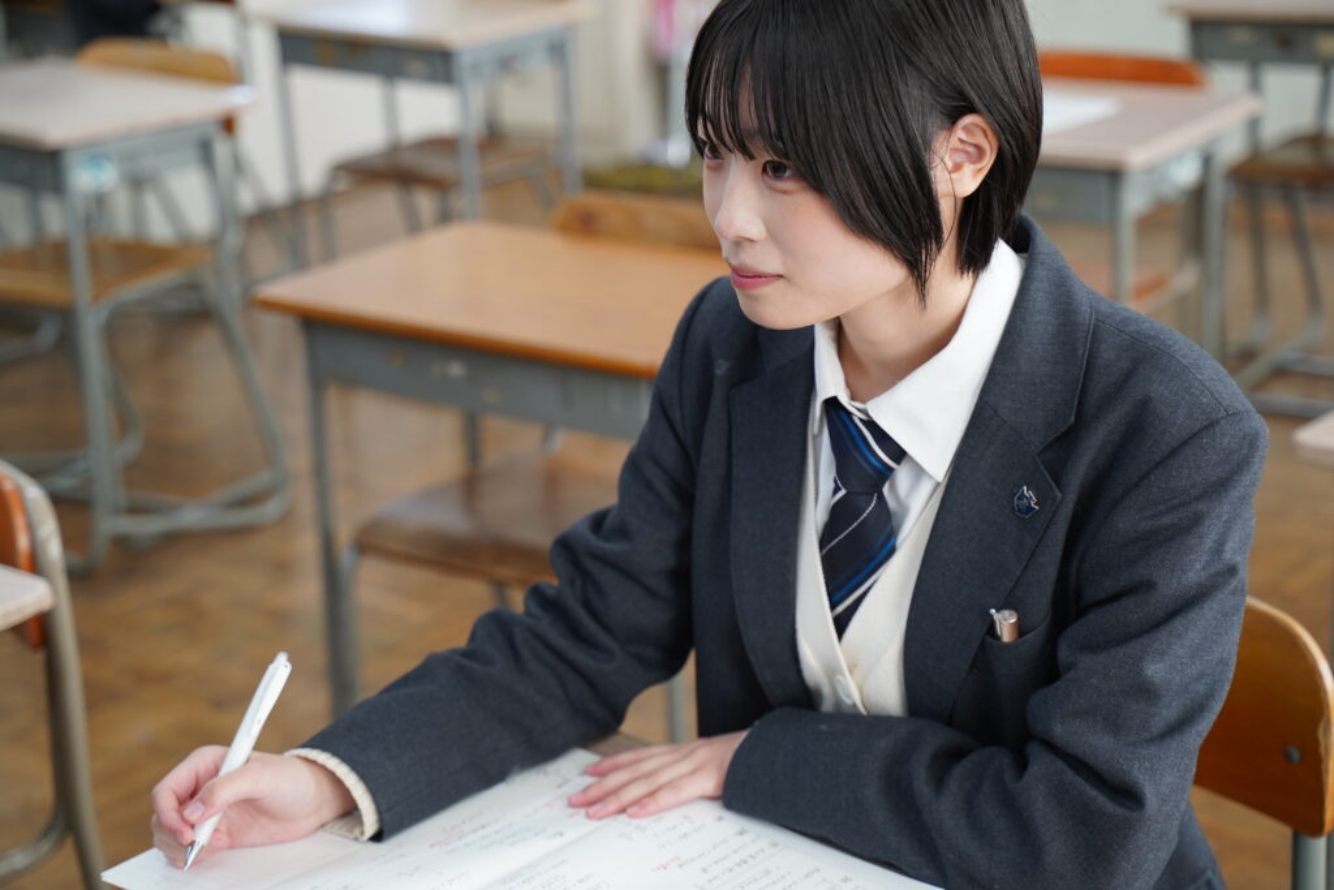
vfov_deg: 21.2
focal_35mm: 64
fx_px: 2372
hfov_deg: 31.4
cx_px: 667
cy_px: 445
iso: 800
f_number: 4
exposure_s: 1/160
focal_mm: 64
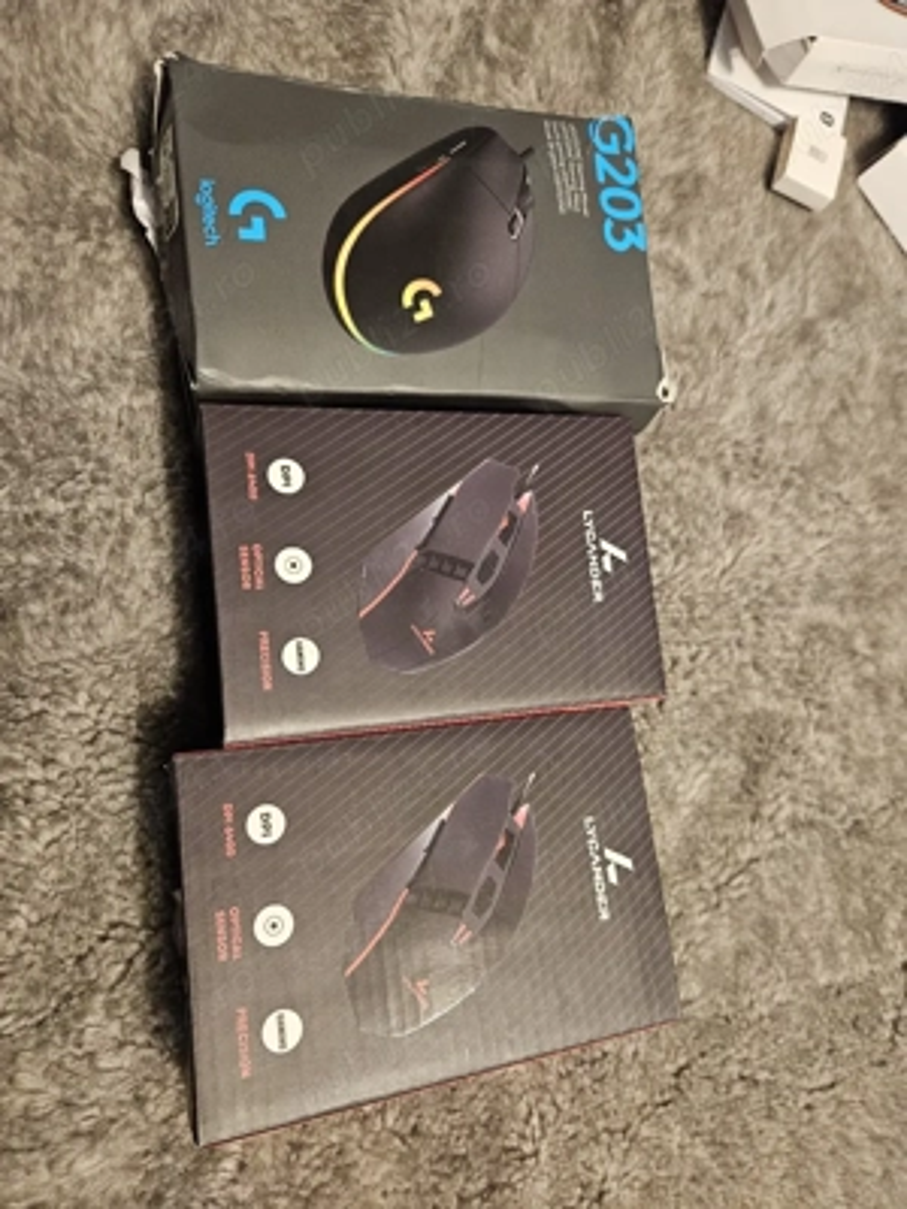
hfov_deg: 58.9
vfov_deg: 73.9
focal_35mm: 23
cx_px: 454
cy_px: 604
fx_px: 804
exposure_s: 1/33.4
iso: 640
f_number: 1.8
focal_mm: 5.4
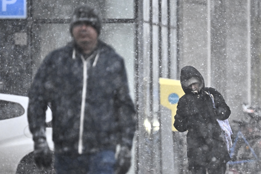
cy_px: 87
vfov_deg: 3.4
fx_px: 2907
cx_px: 131
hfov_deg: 5.1
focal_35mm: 401
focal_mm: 400
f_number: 5.6
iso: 11400
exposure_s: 1/1600
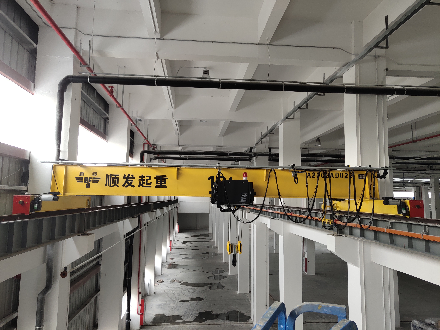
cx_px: 220
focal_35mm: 29
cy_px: 165
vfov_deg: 48.2
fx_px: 369
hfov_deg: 61.7
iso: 50
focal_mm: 4.27
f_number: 1.8
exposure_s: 1/107
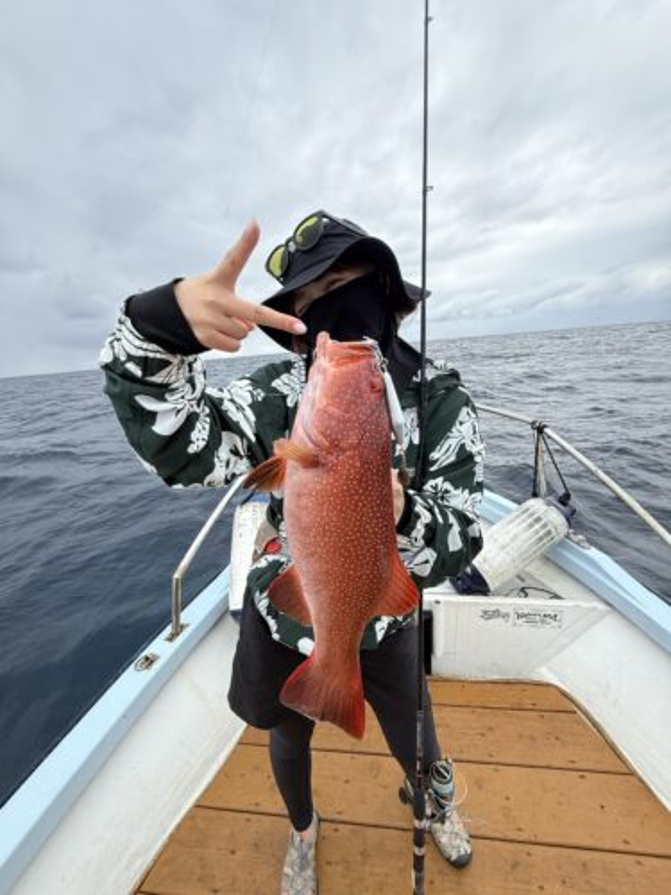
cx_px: 336
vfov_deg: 102.1
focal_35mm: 14
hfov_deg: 85.7
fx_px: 362
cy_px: 448
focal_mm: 2.22
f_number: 2.2
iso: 50
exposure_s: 1/613
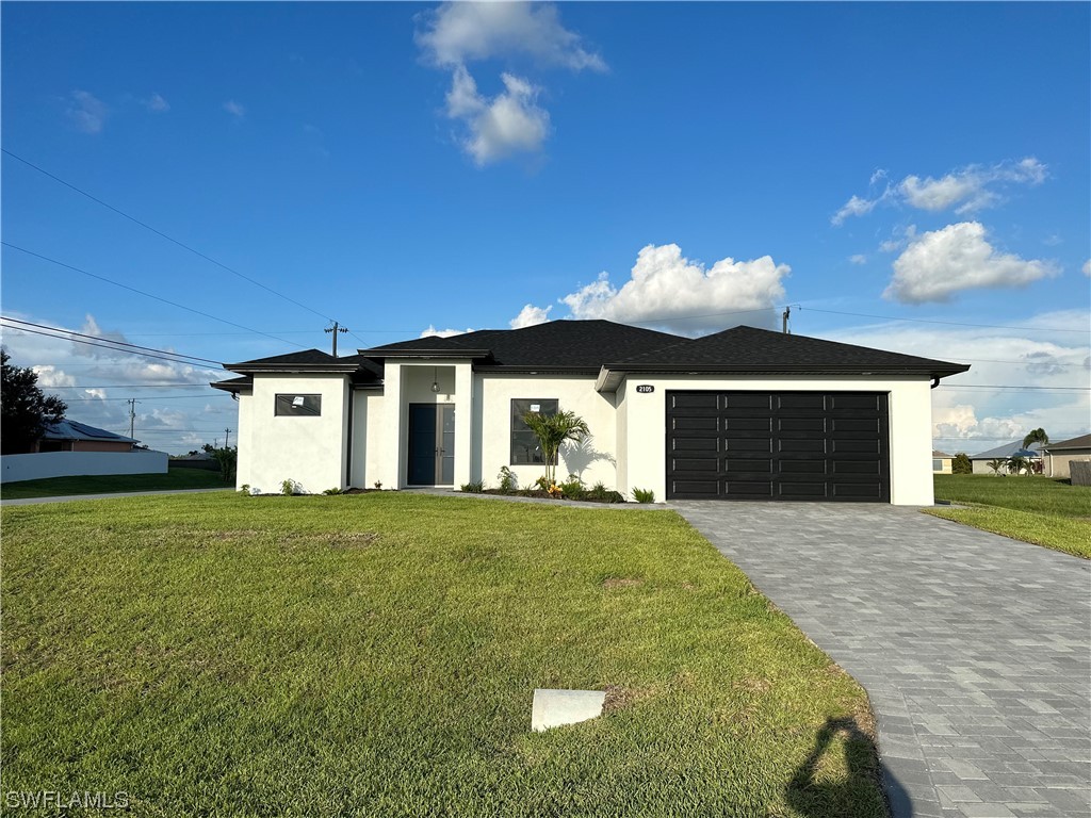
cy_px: 409
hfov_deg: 71.6
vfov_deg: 56.8
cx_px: 546
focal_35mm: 24
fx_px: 756
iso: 80
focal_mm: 6.86
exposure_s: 1/5525
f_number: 1.78
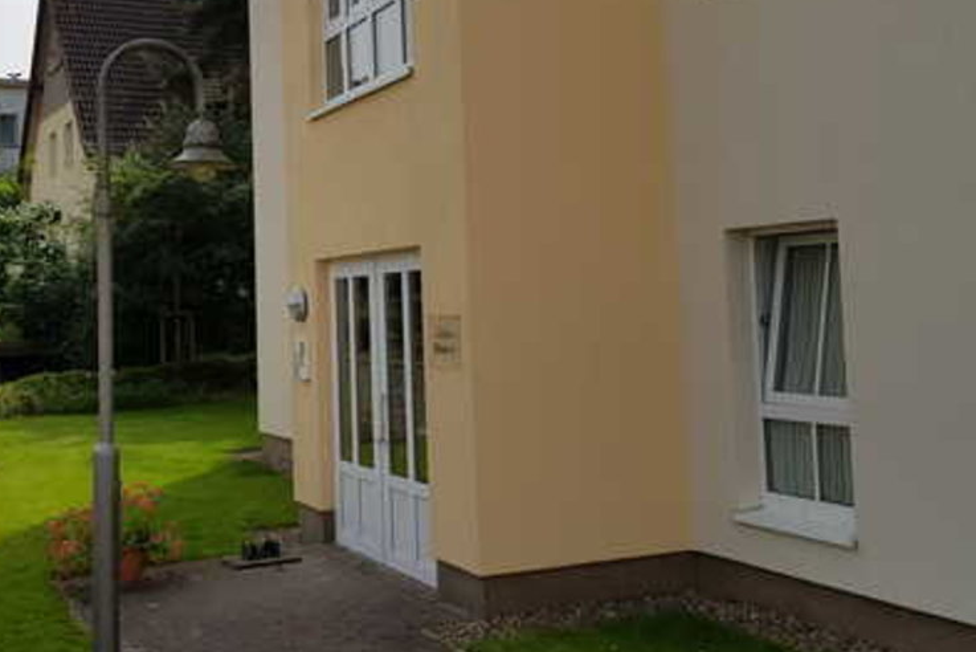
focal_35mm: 44
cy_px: 223
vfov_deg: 30.3
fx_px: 1193
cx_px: 362
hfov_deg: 44.1
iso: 40
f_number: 1.7
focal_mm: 4.2
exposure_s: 1/3312
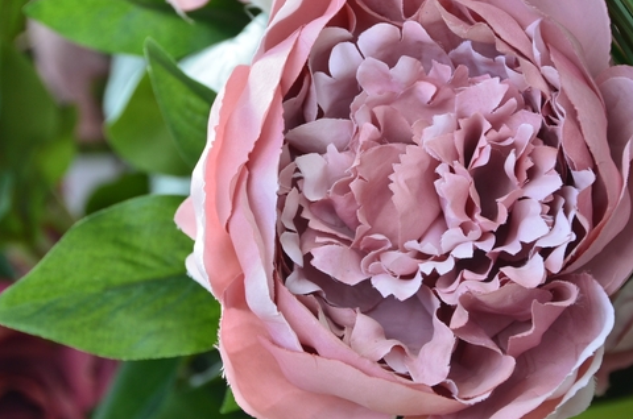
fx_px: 3685
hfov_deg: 9.8
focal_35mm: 210
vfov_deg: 6.5
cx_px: 356
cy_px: 188
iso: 400
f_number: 9
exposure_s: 1/40
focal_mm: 112
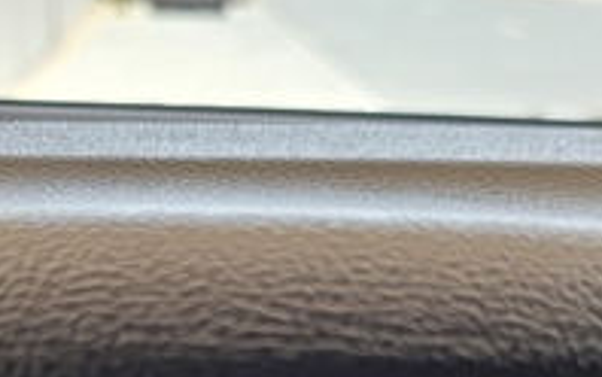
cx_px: 201
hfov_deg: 27.7
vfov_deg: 16.1
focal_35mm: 74
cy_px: 578
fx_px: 1215
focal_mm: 6.3
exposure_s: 1/180
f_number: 1.7
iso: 40
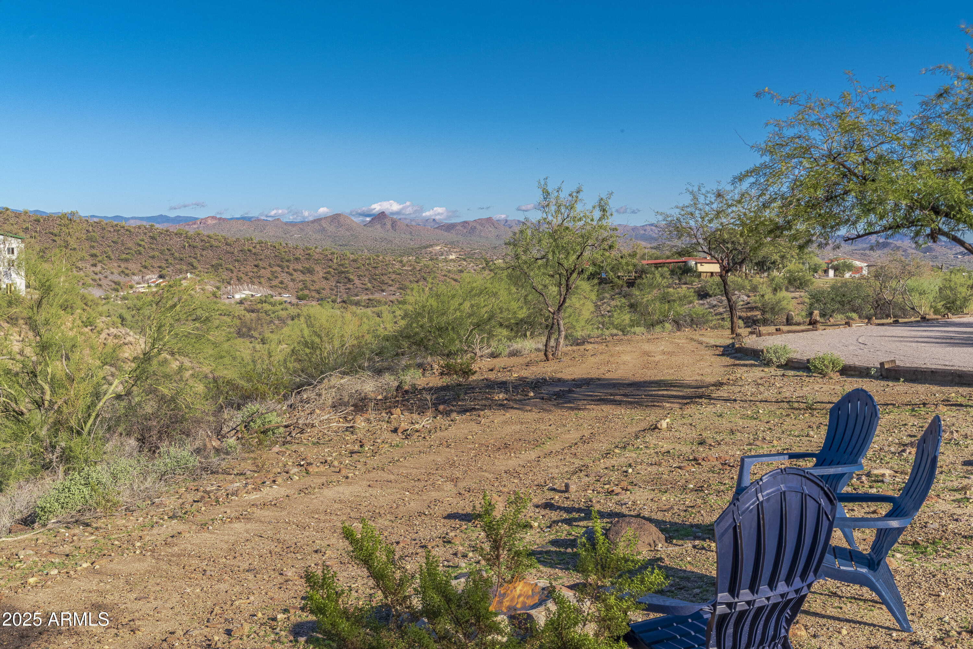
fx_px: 1054
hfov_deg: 49.5
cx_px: 486
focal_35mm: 39
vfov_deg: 34.2
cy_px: 324
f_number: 8
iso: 200
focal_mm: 39
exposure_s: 1/8000
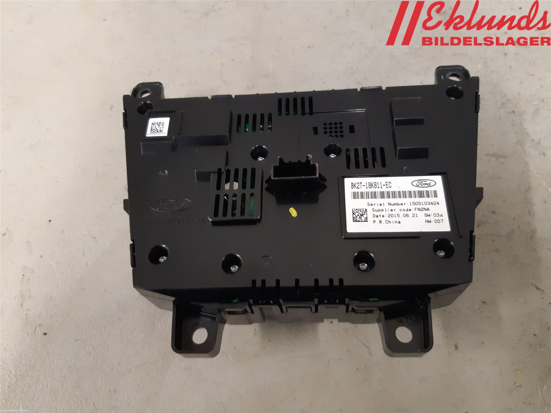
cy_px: 206
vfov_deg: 53.1
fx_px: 414
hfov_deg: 67.3
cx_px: 276
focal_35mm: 26
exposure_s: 1/50
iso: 250
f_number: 1.7
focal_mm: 3.93
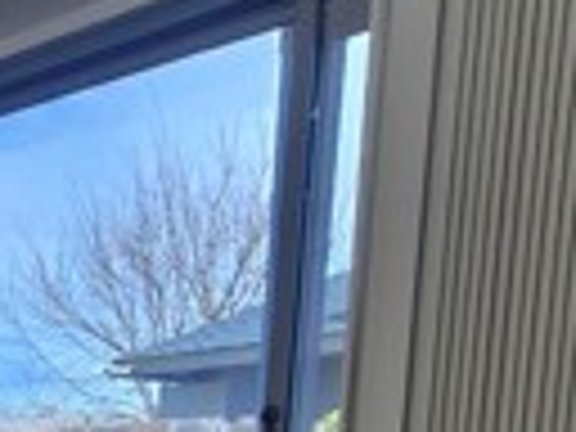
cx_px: -657
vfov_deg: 20.1
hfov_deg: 17.5
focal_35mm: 65
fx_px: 1082
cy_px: 612
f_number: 2.2
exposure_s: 1/148
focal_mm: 2.2
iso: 50
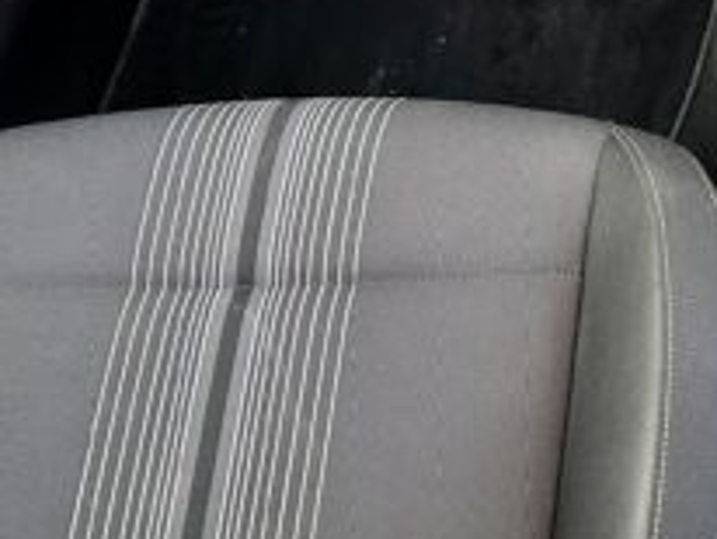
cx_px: 919
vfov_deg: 14.5
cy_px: -344
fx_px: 1929
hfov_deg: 19.5
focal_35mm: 93
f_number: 1.78
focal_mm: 6.86
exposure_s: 1/74
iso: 200
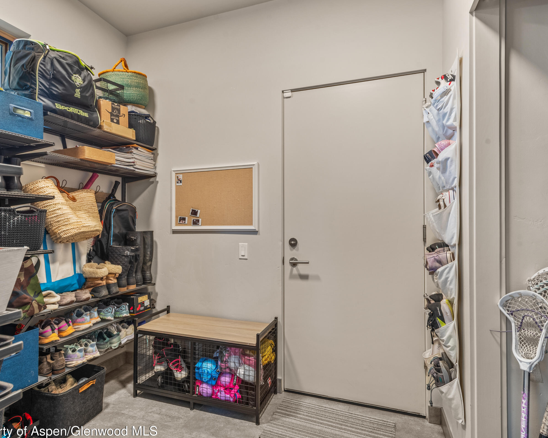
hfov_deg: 80.3
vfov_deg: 68.1
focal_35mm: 20
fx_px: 324
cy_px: 223
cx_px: 264
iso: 320
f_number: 9
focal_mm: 17
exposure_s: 1
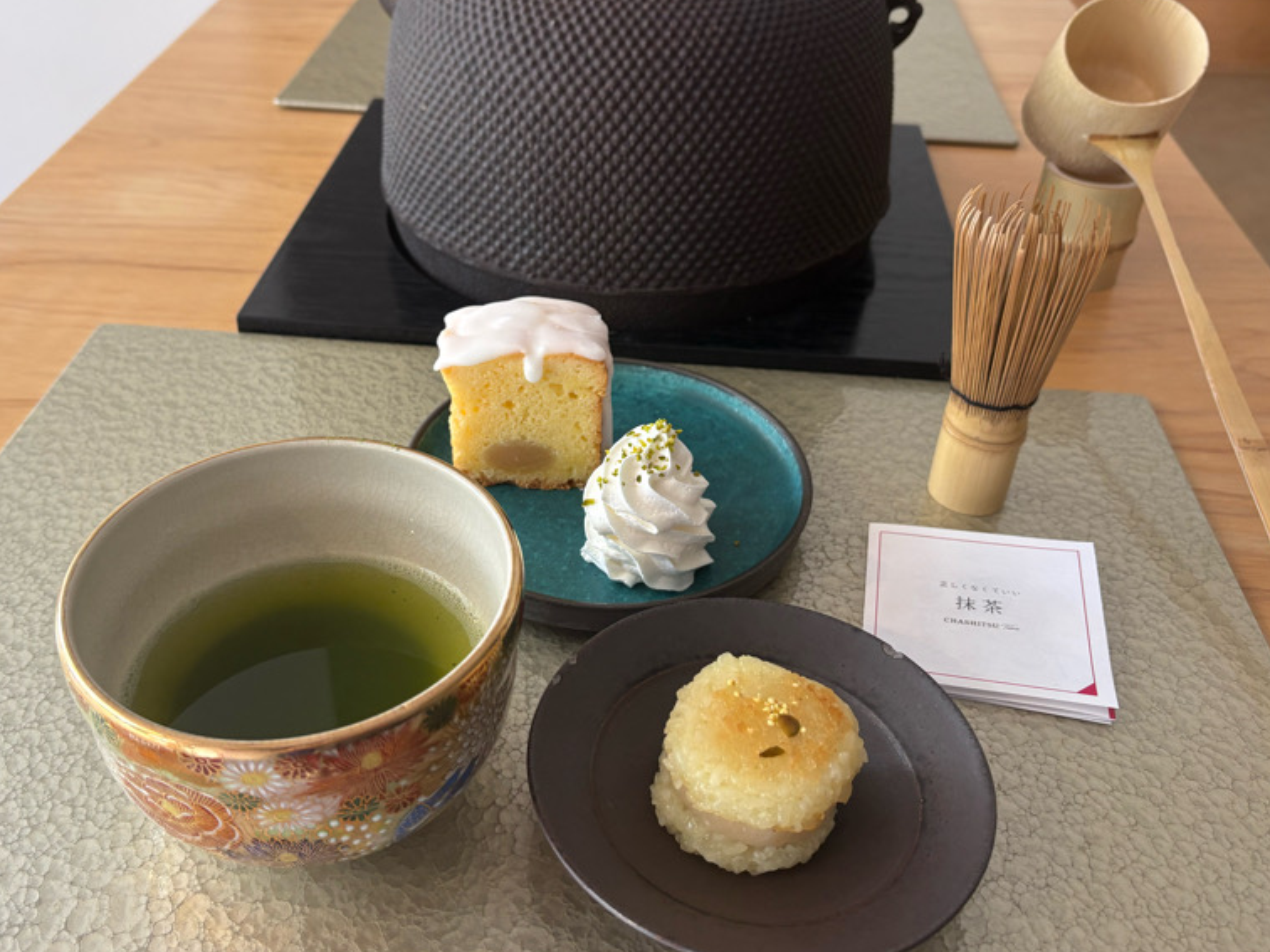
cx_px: 536
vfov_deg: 42.9
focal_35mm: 33
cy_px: 420
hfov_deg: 55.1
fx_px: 1211
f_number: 1.6
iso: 80
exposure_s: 1/60
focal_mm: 5.96
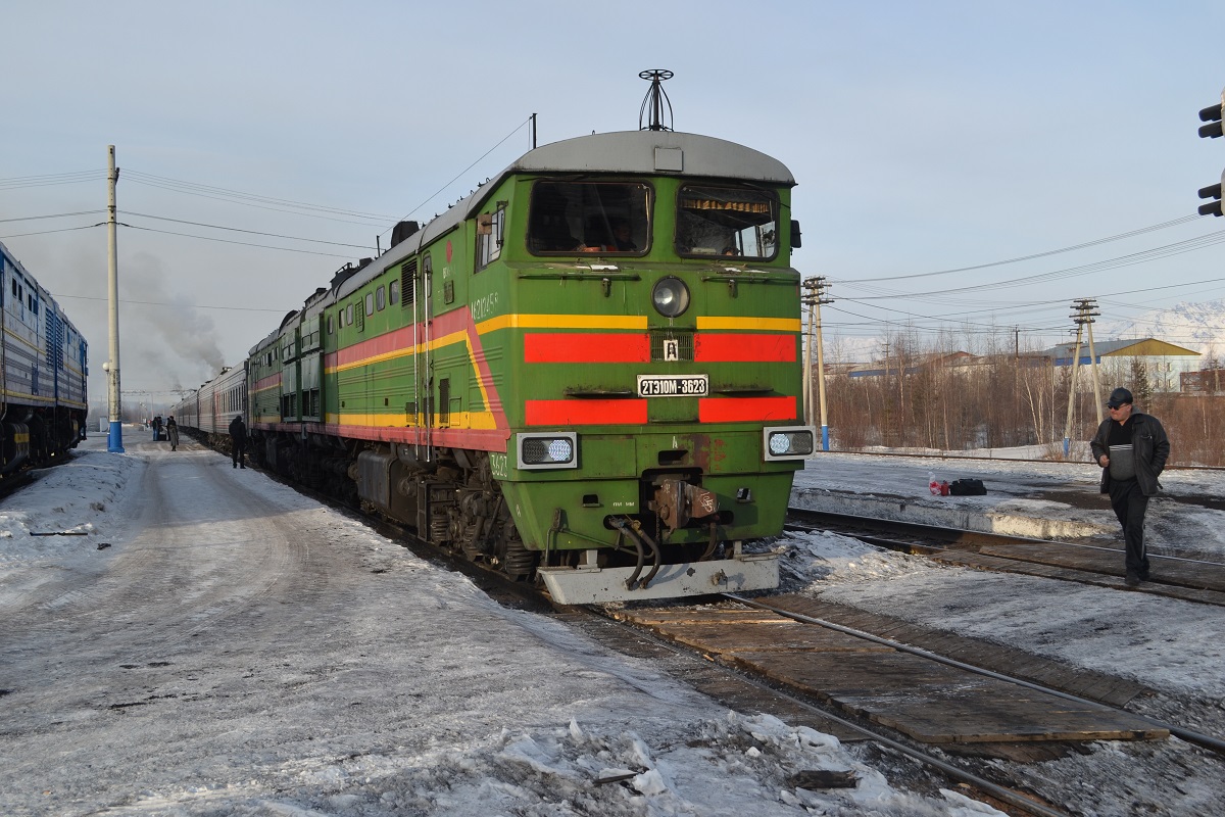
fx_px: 1225
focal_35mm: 36
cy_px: 408
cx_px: 612
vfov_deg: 36.9
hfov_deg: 53.1
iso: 100
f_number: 6.3
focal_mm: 24
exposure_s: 1/160
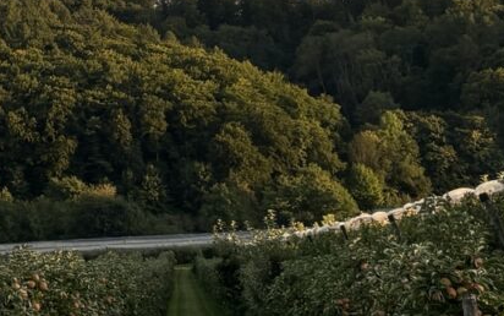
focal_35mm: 107
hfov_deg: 15.9
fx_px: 1471
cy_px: -201
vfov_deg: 11.6
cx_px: -460
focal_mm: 5.96
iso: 50
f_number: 1.6
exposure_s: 1/844
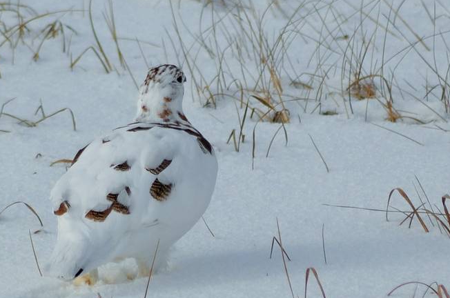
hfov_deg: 1.9
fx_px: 13785
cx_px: -6
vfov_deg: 1.2
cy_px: 209
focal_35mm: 1105
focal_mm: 300
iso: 250
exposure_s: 1/2000
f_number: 5.6
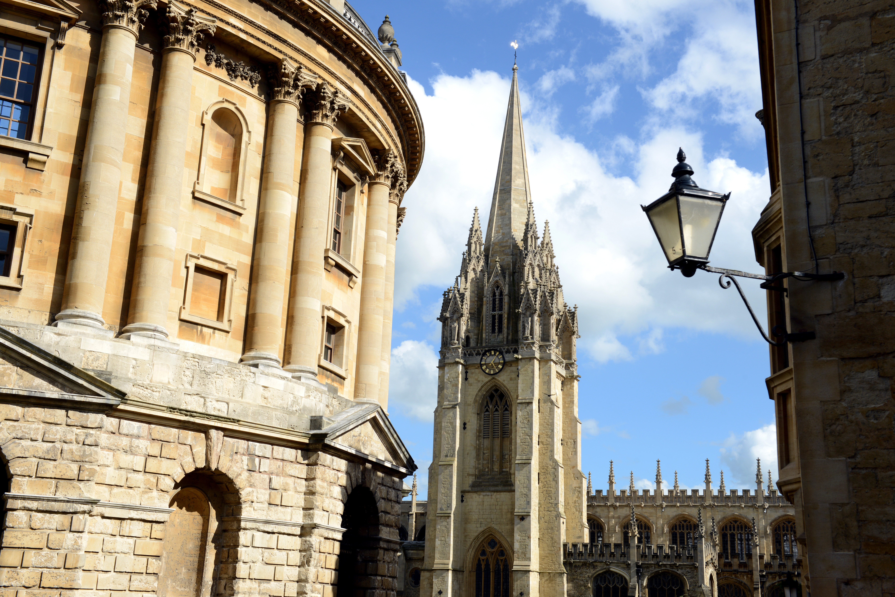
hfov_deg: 44.5
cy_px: 298
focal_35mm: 44
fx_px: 1094
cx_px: 448
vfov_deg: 30.5
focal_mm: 44
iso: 160
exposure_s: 1/200
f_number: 11
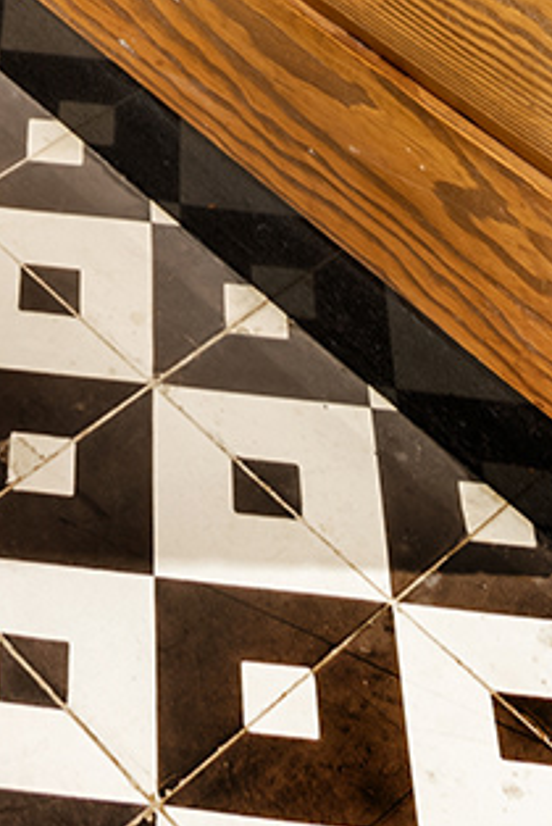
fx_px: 2364
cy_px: -1497
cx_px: -176
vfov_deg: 12.2
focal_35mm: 103
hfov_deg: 12.9
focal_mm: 18
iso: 100
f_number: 8
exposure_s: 1
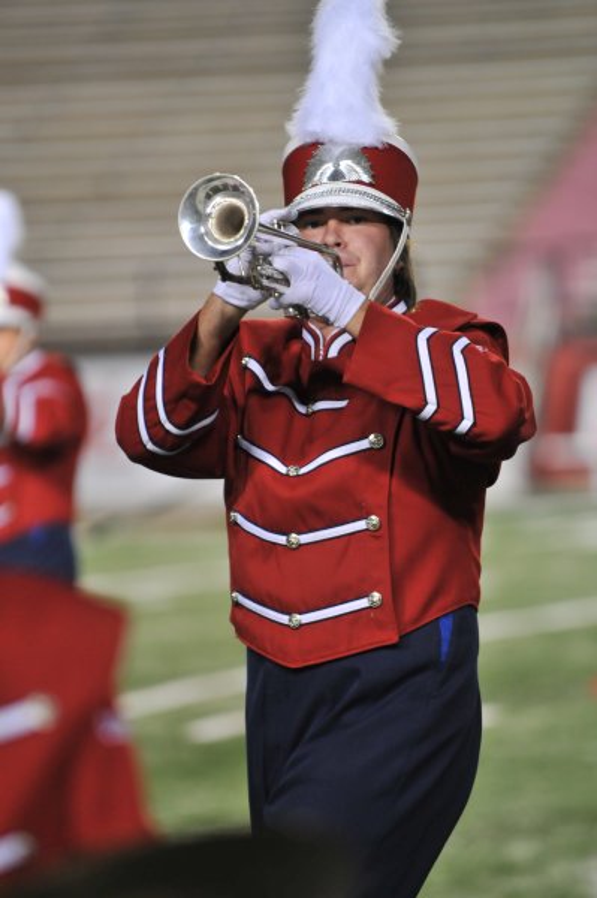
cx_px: 298
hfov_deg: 4.6
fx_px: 7475
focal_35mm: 300
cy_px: 449
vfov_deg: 6.9
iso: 800
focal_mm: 200
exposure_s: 1/250
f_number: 2.8
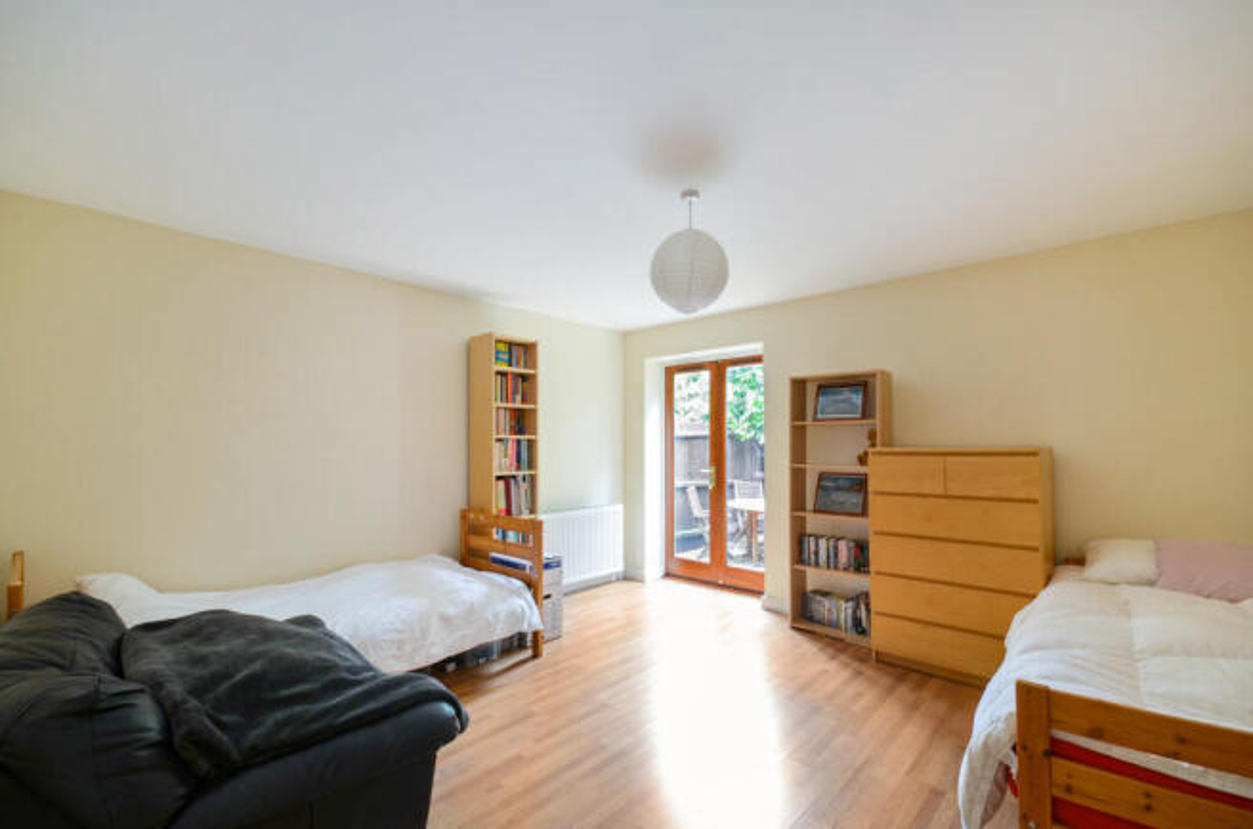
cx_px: 626
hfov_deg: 100.5
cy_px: 414
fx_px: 521
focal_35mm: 15
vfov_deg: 77.0
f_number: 8
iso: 100
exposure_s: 1
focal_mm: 10
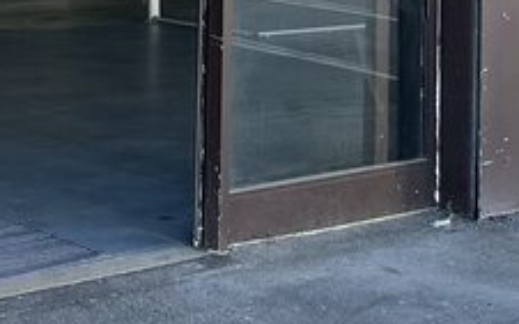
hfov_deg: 17.8
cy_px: -193
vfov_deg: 10.7
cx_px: 255
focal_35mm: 117
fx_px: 1654
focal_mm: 5.1
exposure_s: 1/282
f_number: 1.6
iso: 40
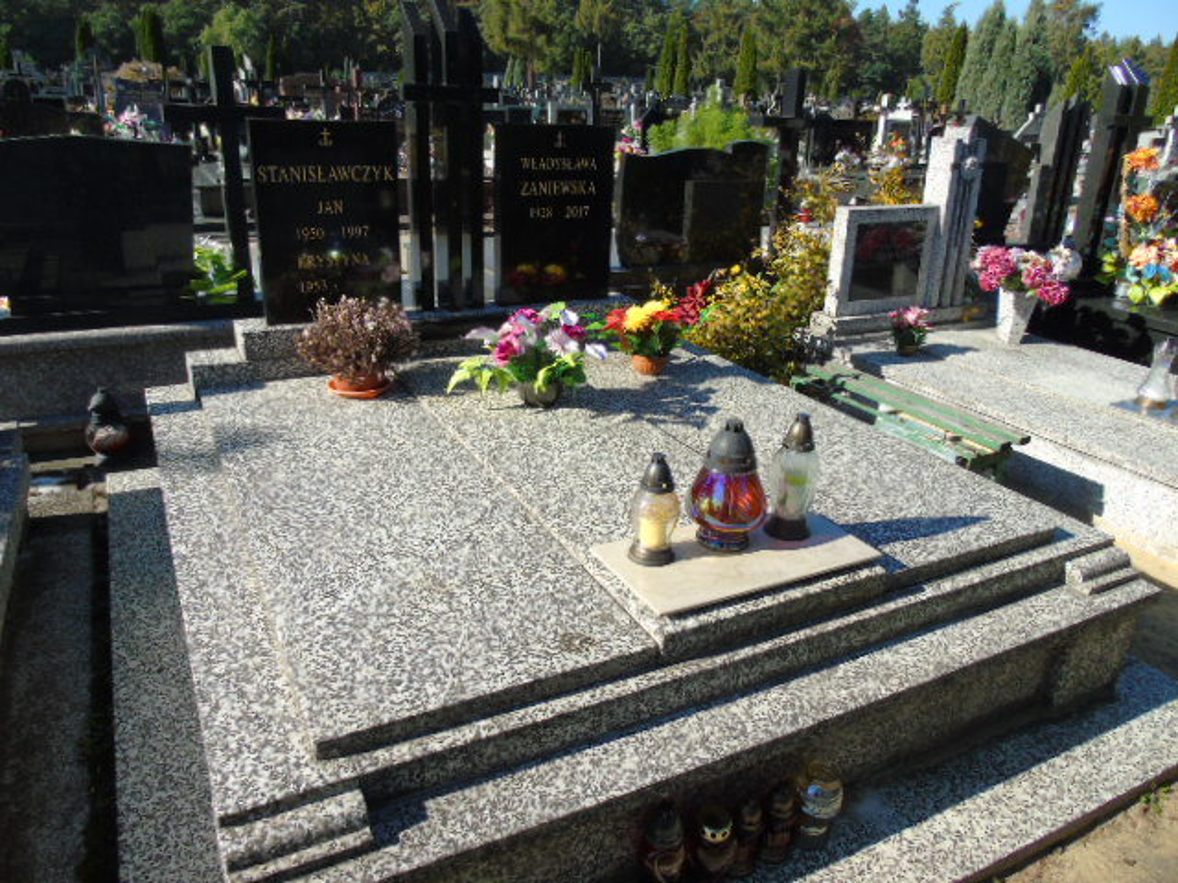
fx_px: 851
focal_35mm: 25
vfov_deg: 54.9
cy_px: 442
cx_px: 589
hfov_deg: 69.4
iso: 80
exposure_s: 1/640
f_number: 3.4
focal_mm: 4.4
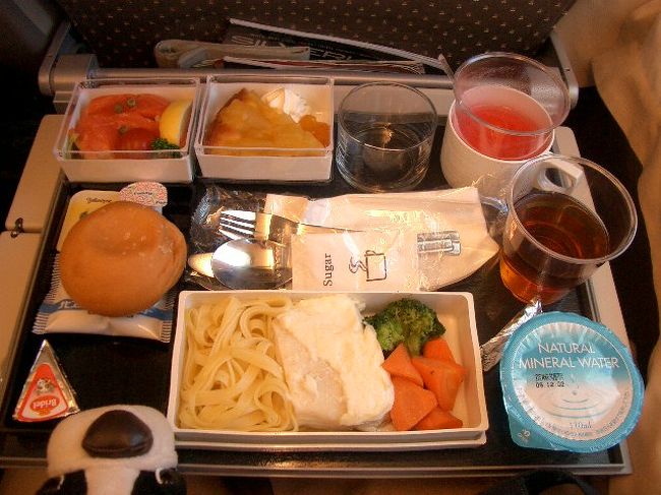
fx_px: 668
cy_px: 248
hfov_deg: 52.6
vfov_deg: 40.7
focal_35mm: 35
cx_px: 330
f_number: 2.6
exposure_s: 1/40
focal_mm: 5.8
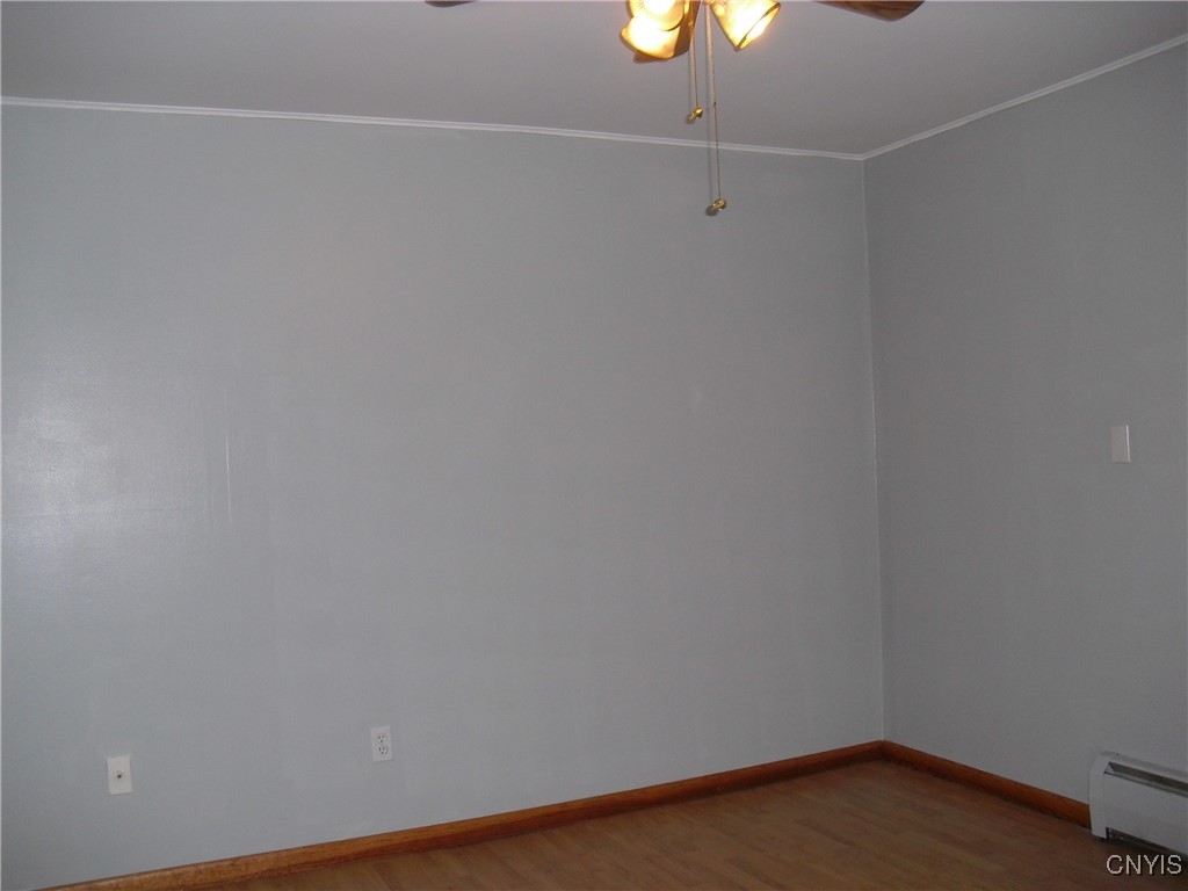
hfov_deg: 51.4
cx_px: 594
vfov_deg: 39.7
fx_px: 1235
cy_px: 446
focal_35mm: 36
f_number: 3.1
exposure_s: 1/60
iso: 200
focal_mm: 6.3
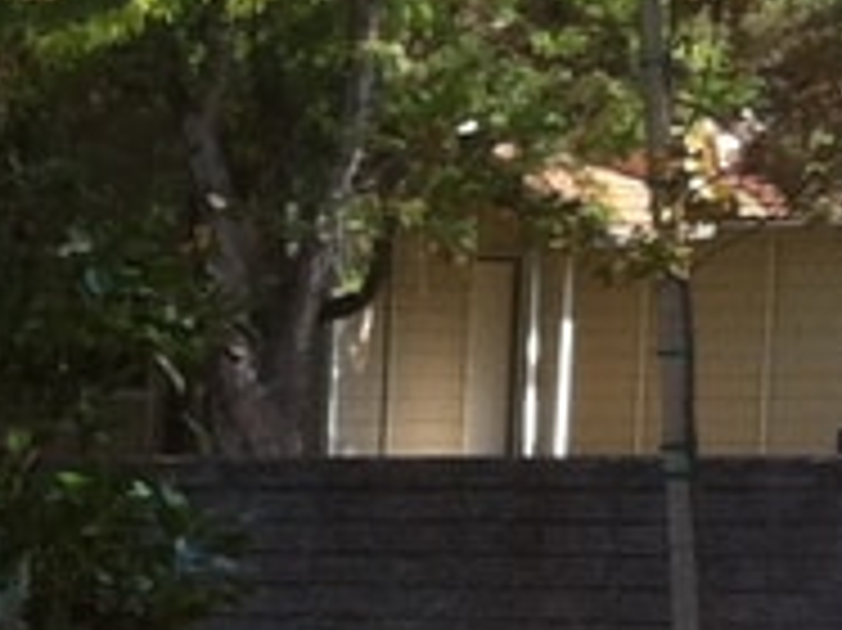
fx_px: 6077
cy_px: 814
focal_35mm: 250
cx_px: -362
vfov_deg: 5.9
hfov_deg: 7.8
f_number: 2.8
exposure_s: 1/419
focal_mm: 3.85
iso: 80
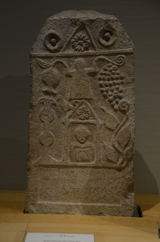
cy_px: 121
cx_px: 80
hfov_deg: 15.6
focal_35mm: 87
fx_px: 582
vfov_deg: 23.4
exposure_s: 1/30
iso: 500
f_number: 5
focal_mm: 58
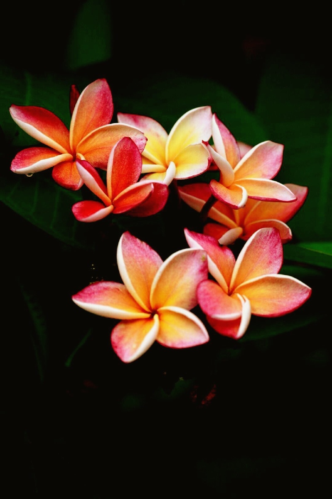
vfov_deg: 5.2
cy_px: 250
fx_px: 5533
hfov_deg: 3.4
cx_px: 166
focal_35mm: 400
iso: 500
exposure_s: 1/250
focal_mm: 400
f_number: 5.6
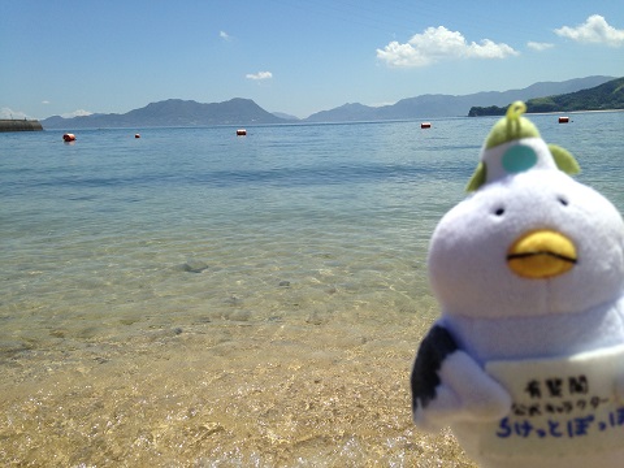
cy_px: 234
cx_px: 312
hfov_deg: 55.4
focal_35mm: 33
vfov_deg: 42.9
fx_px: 595
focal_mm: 4.12
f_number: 2.4
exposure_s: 1/2710
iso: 50
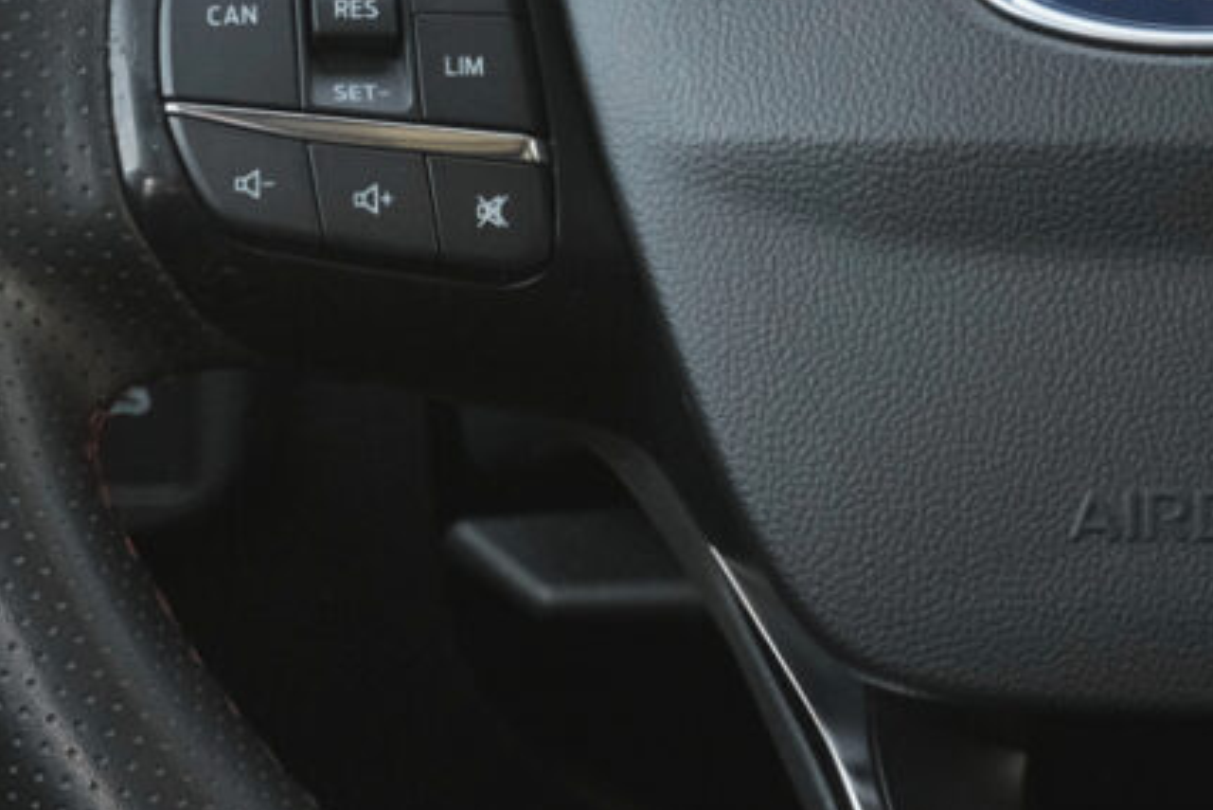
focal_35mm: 163
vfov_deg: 8.4
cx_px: 1156
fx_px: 5494
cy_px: 24
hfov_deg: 12.5
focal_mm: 45
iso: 2000
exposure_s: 1/125
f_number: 7.1
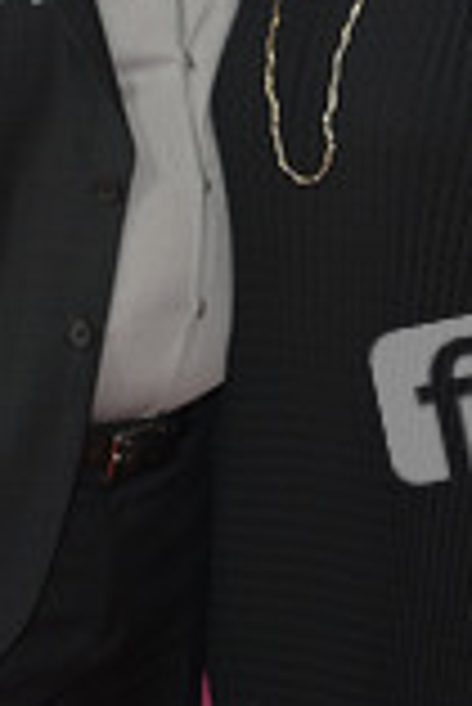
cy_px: 153
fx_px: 3493
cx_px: 193
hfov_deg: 7.7
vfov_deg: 11.5
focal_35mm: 178
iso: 640
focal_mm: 70
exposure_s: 1/250
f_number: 5
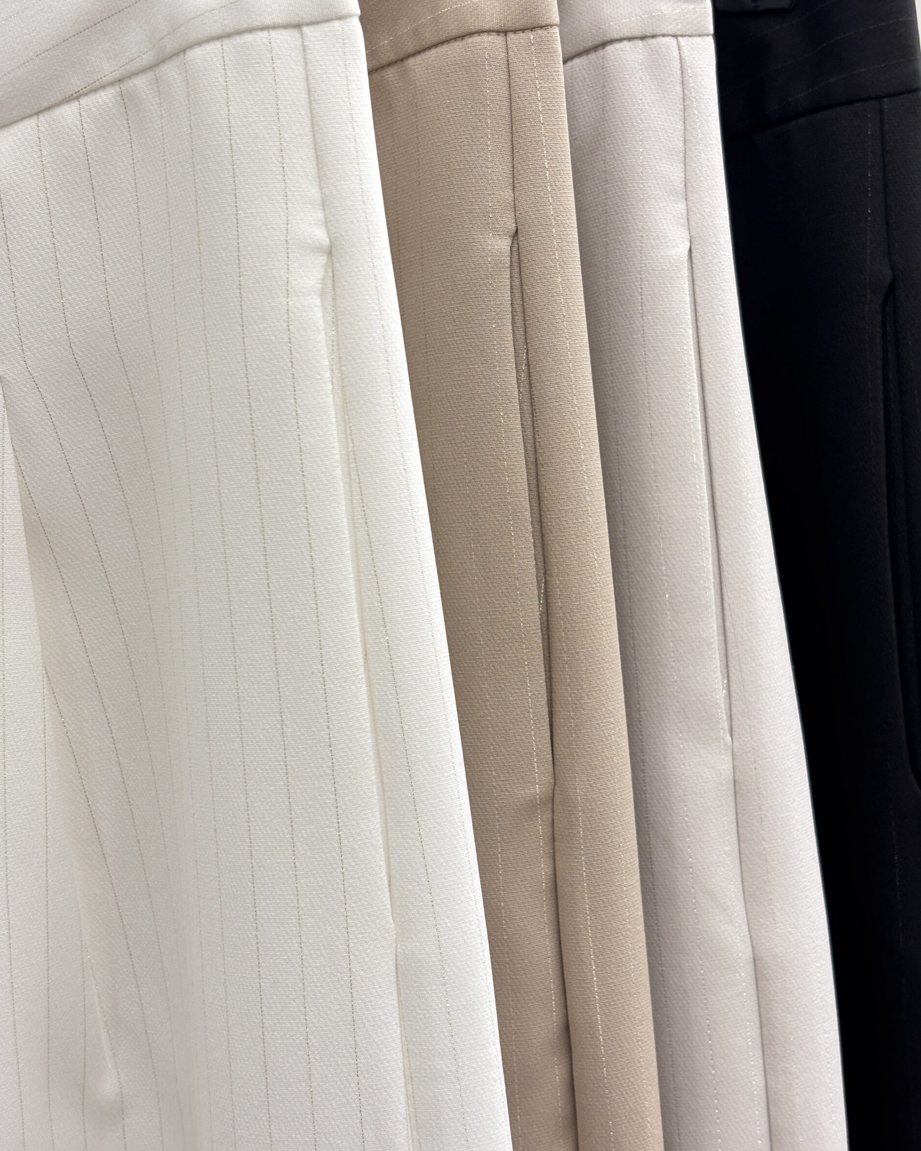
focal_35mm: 55
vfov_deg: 34.1
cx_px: 458
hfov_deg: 27.6
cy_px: 553
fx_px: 1874
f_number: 1.6
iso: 80
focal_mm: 5.96
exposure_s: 1/50
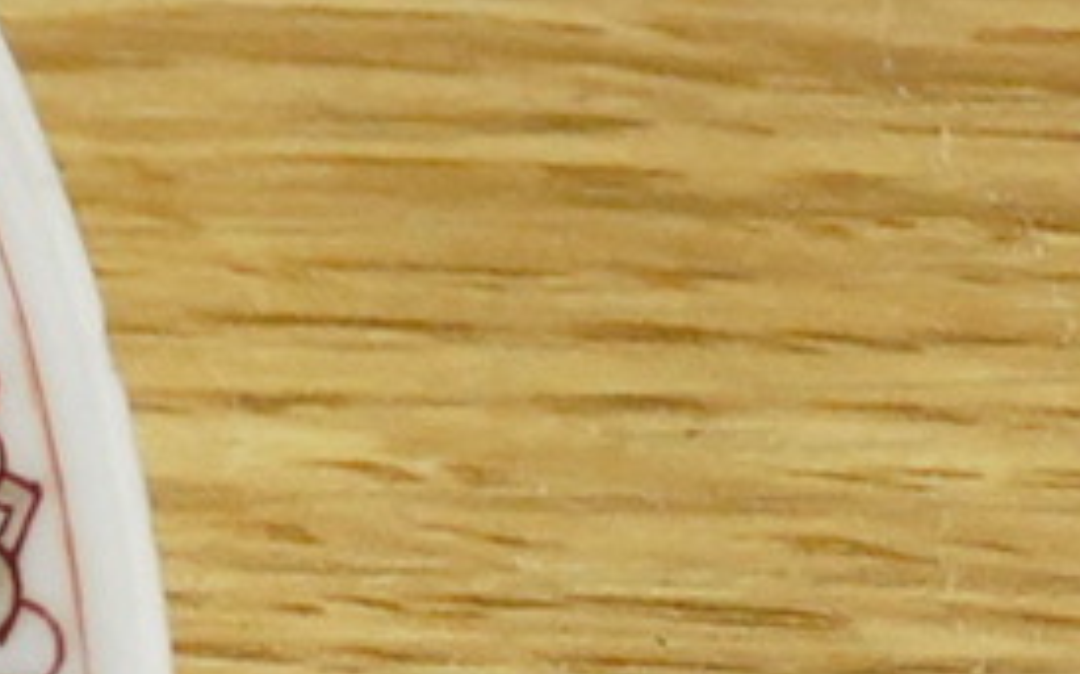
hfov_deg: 5.7
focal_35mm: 329
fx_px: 9680
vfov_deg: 4.0
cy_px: 997
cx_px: -2795
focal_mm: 30
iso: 2500
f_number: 4.5
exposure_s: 1/320
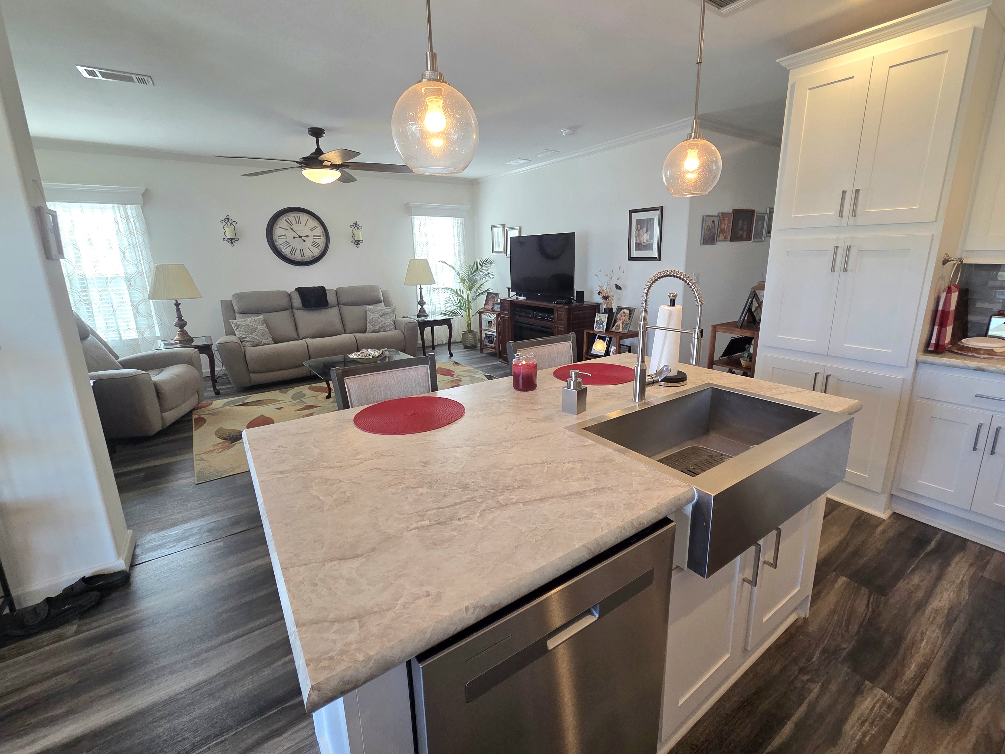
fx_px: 406
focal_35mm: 14
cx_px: 517
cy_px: 357
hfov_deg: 102.0
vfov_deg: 85.6
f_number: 2.2
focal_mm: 2.2
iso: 160
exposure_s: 1/120
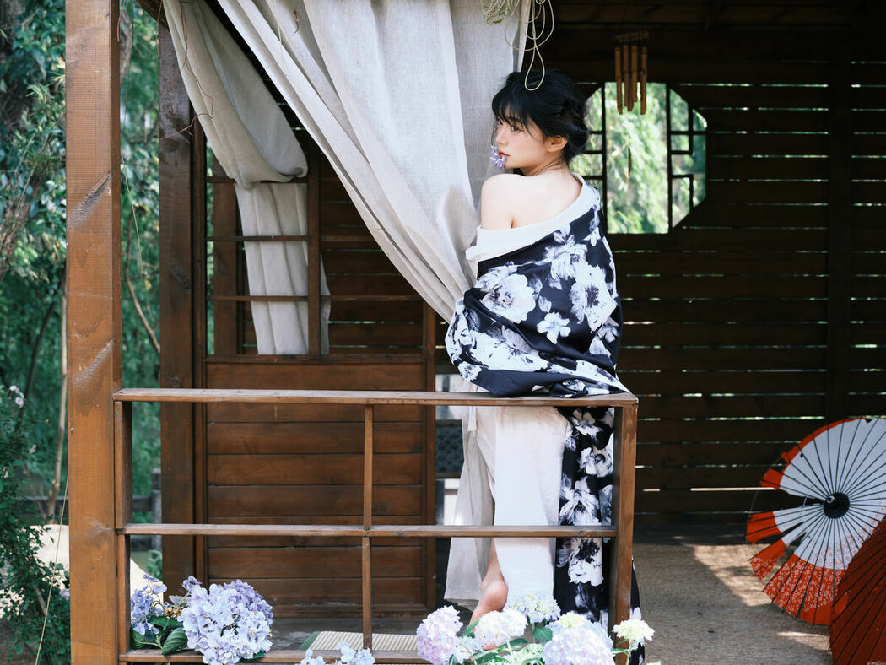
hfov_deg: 38.9
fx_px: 1254
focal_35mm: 49
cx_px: 443
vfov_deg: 29.7
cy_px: 332
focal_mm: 62.4
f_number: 4.5
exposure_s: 1/200
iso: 200
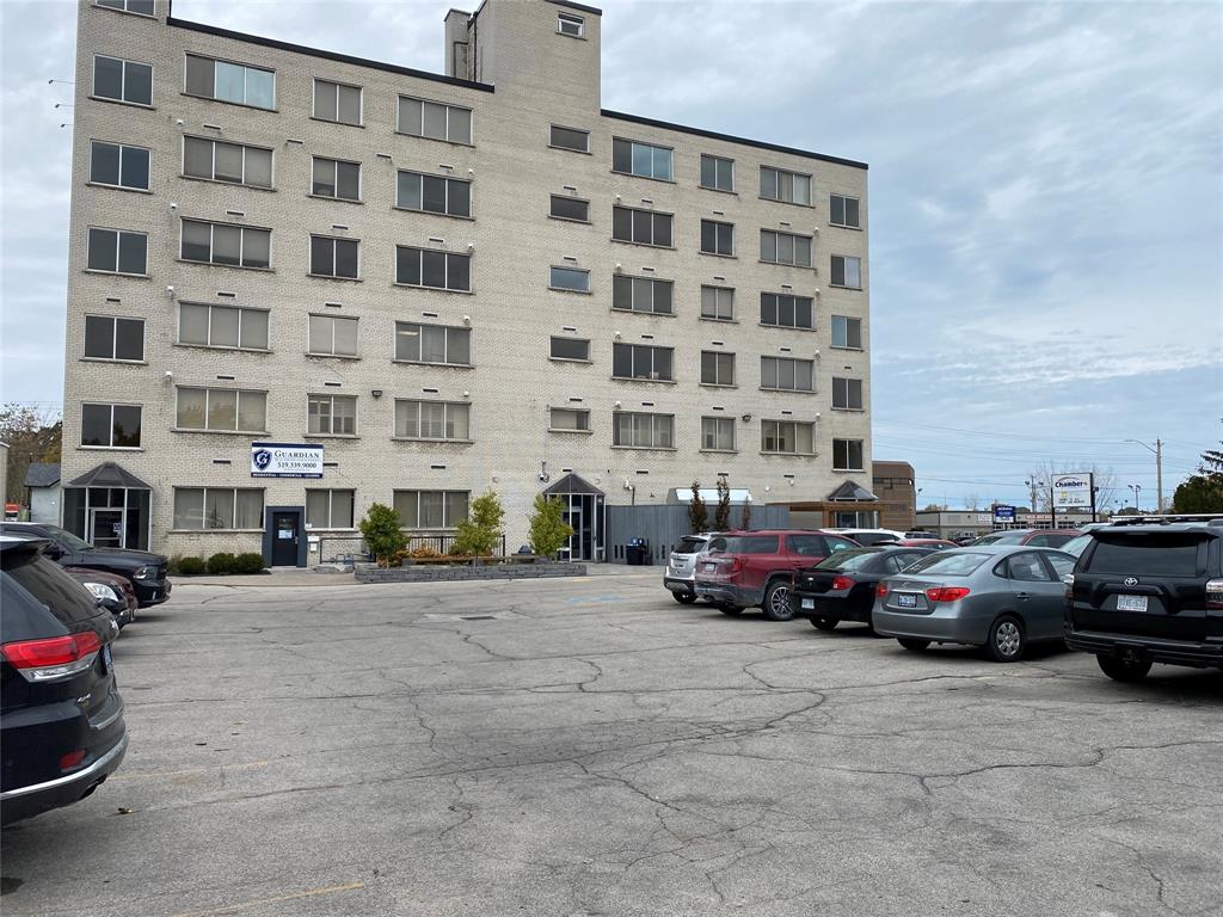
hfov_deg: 67.3
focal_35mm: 26
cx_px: 612
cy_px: 458
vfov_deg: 53.1
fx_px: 919
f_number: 1.8
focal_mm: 4.25
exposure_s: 1/1429
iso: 32
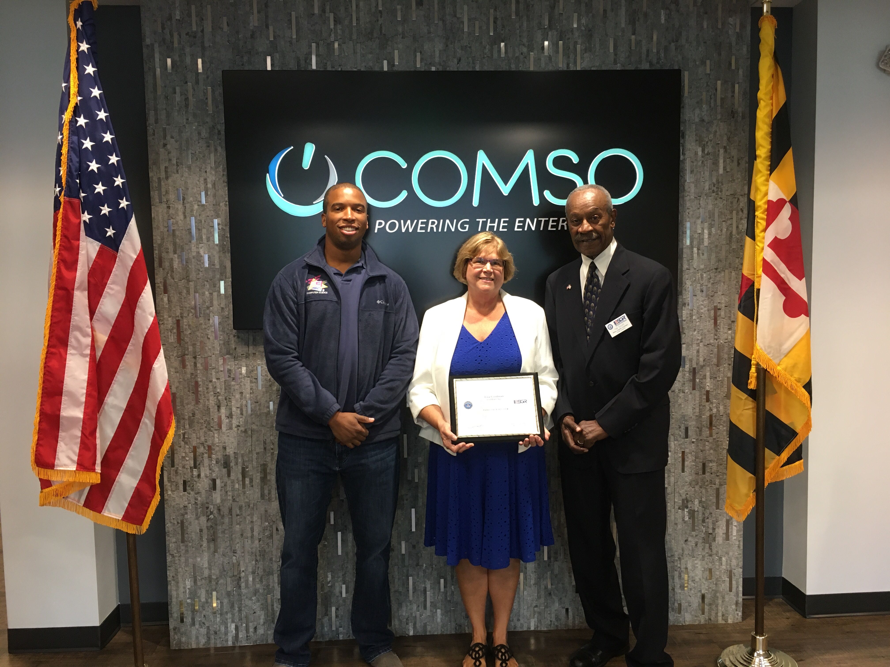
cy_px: 334
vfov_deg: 48.2
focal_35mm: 29
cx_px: 445
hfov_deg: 61.7
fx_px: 746
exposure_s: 1/30
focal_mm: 4.15
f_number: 2.2
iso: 100
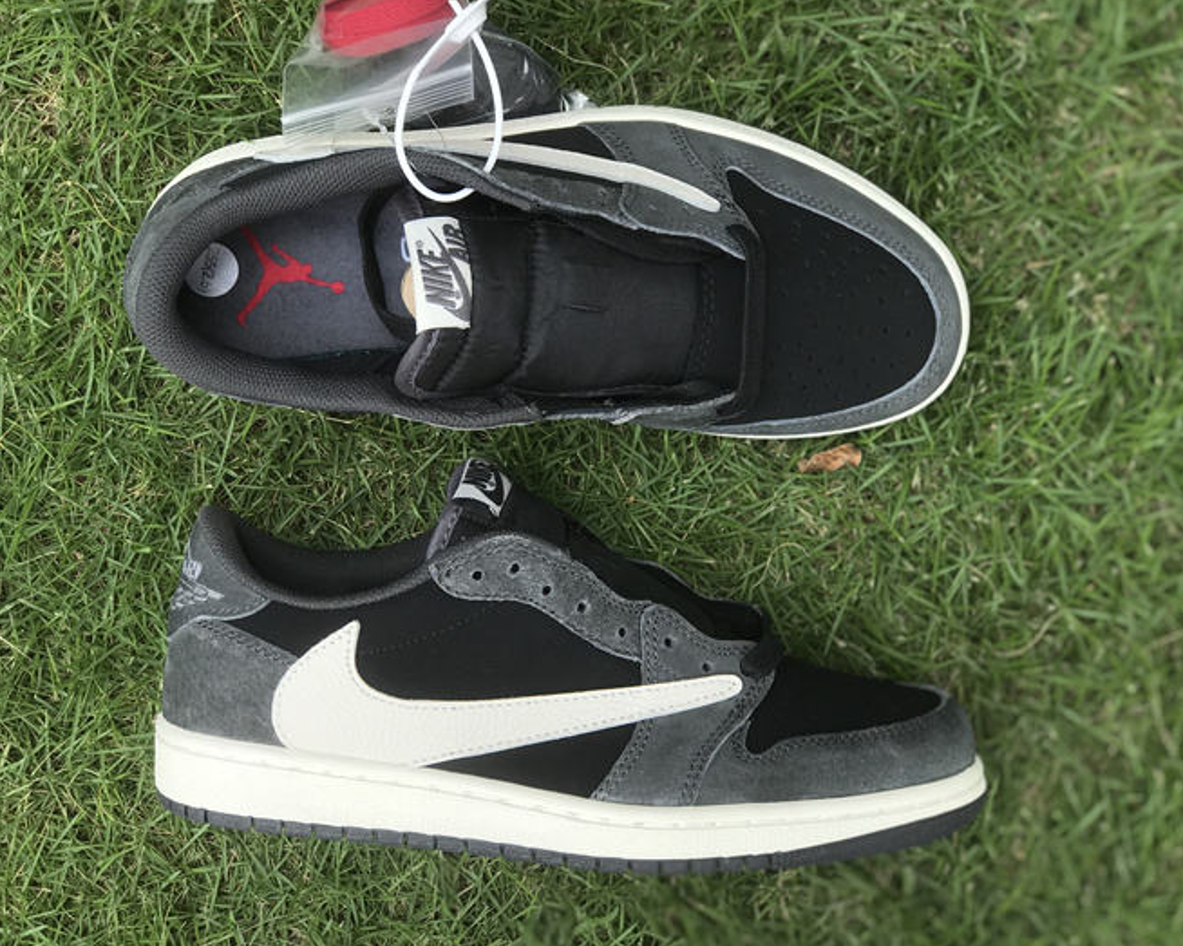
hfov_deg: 30.0
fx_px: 2205
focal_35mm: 63
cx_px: 546
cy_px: 480
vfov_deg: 24.2
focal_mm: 6.6
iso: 20
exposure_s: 1/180
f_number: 2.8
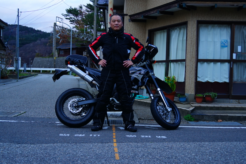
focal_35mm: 42
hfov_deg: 46.4
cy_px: 82
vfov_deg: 31.9
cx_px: 123
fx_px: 287
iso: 250
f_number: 4
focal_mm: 28
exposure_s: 1/60
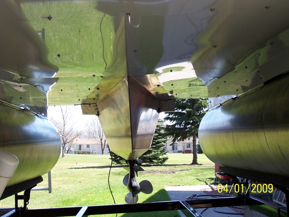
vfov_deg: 26.1
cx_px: 144
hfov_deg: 34.3
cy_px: 108
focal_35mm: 56
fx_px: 468
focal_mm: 9.3
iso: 80
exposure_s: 1/250
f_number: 3.1
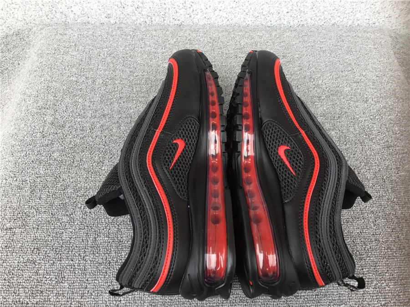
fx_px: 367
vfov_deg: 45.4
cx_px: 205
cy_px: 154
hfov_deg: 58.4
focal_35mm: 31
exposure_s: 1/100
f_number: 2.4
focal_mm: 3.3
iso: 32
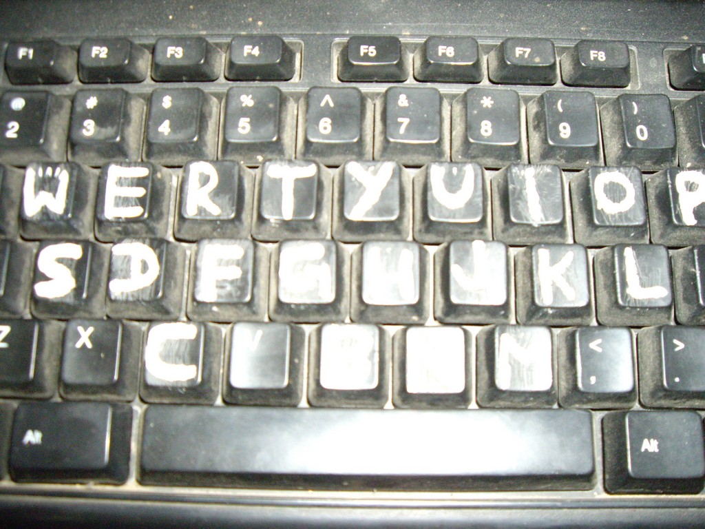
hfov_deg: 49.0
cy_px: 264
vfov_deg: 37.7
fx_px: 774
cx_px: 352
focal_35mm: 38
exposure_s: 1/40
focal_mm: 6.2
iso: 400
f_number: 2.7
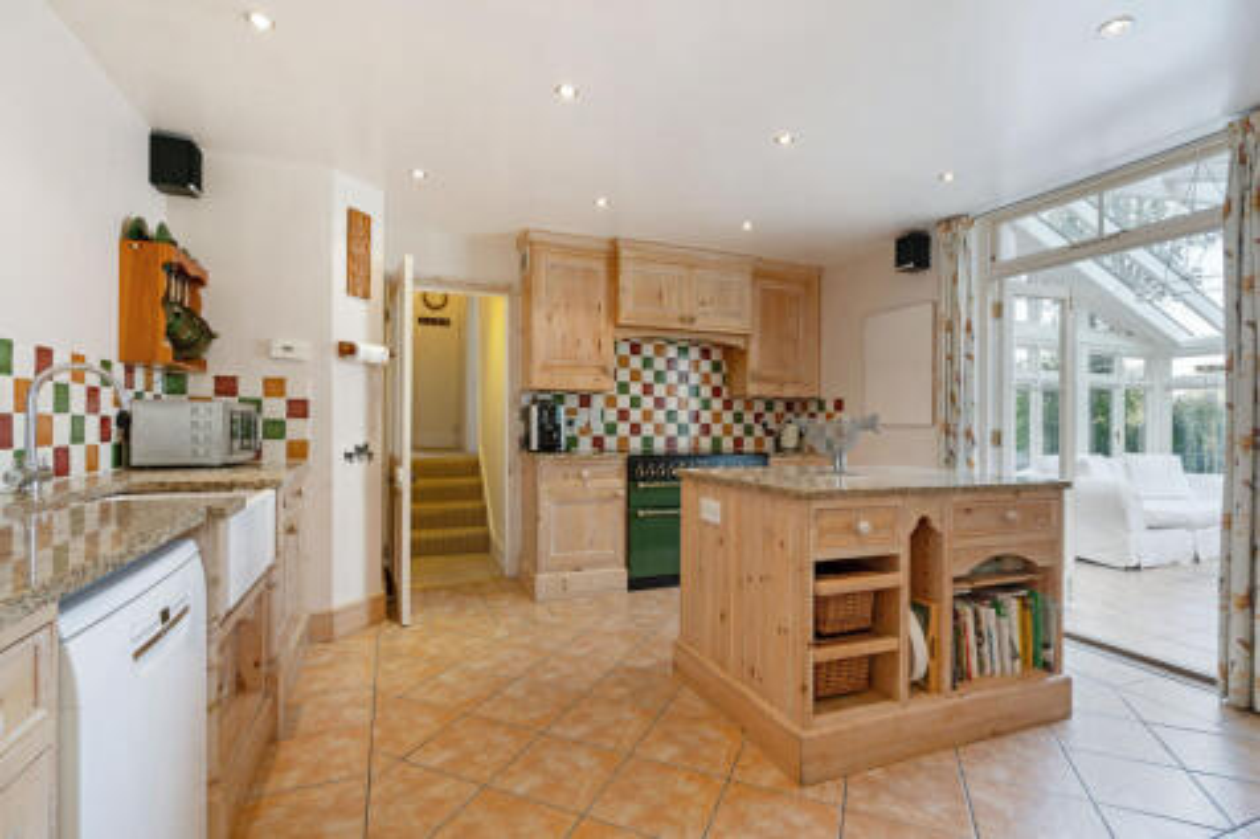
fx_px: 560
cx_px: 630
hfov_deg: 96.8
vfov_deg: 73.7
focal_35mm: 16
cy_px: 420
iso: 320
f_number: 10
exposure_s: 1/4
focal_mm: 16
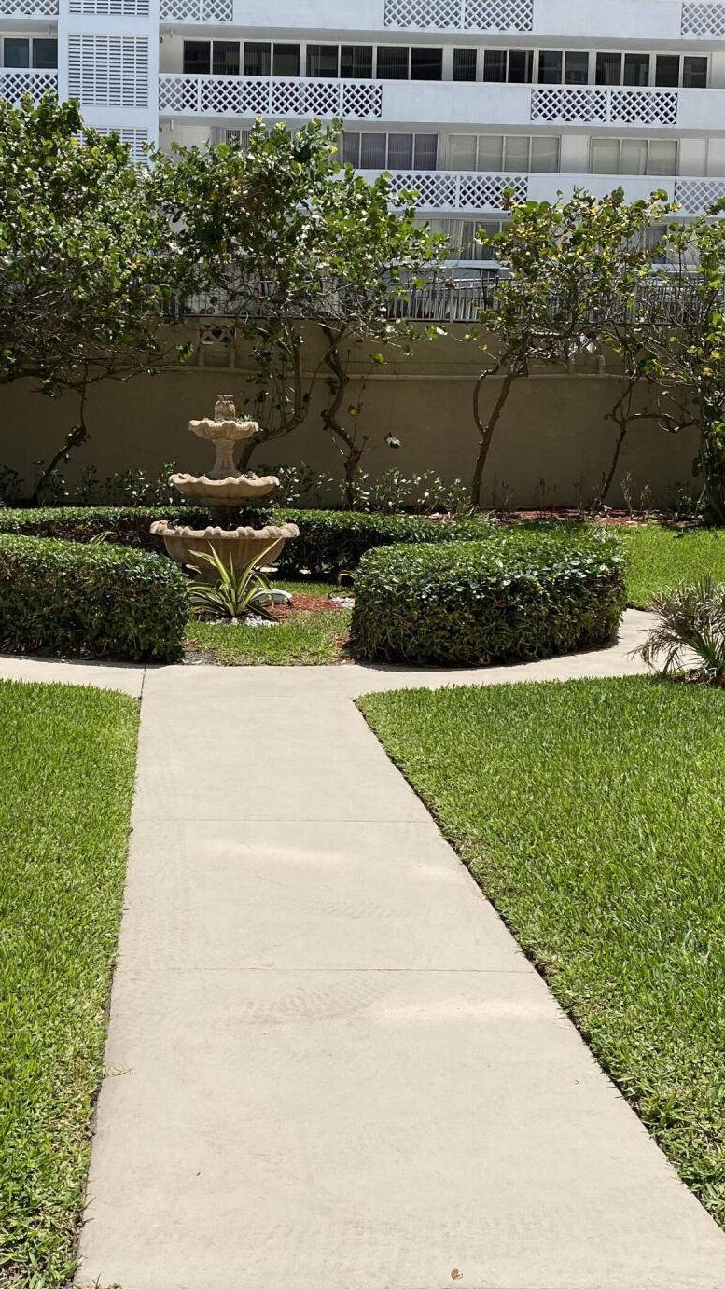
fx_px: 1402
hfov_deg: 28.7
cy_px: 583
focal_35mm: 41
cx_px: 216
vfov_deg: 49.3
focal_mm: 4.25
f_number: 1.8
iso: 32
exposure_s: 1/3623
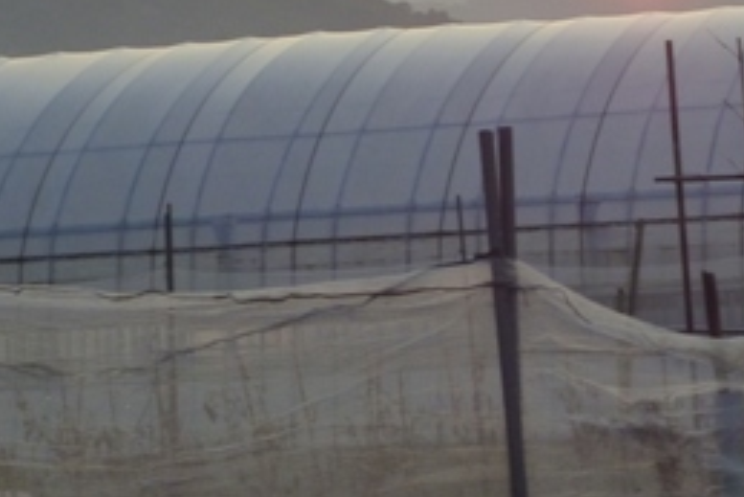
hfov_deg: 8.8
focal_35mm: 234
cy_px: -17
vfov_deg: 5.9
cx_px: 580
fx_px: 4838
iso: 160
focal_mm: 20
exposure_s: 1/100
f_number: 6.5
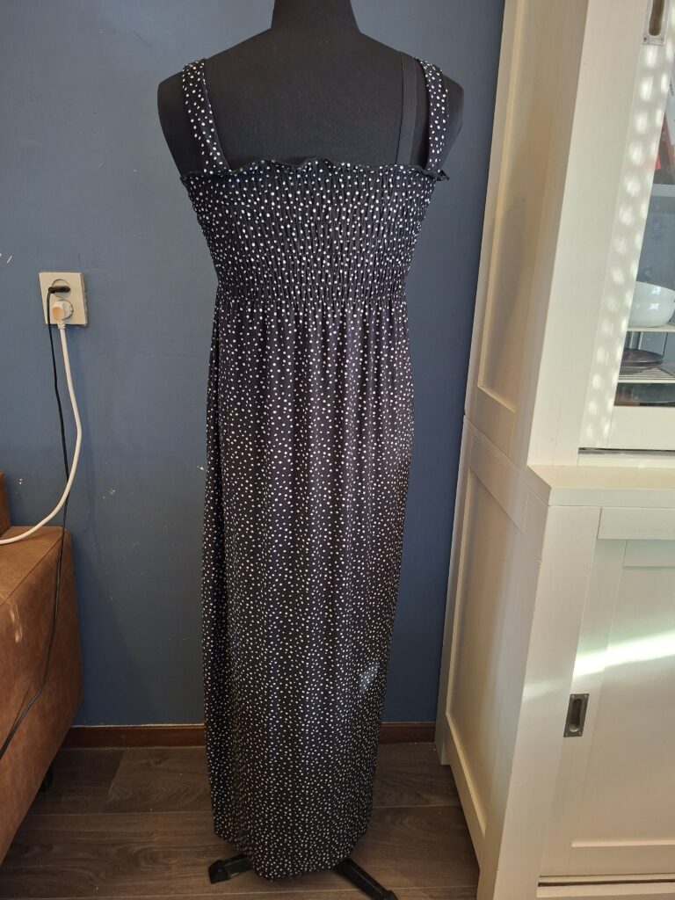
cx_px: 338
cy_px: 450
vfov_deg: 73.9
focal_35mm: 23
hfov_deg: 58.9
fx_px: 598
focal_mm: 5.54
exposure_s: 1/25
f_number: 1.8
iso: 640
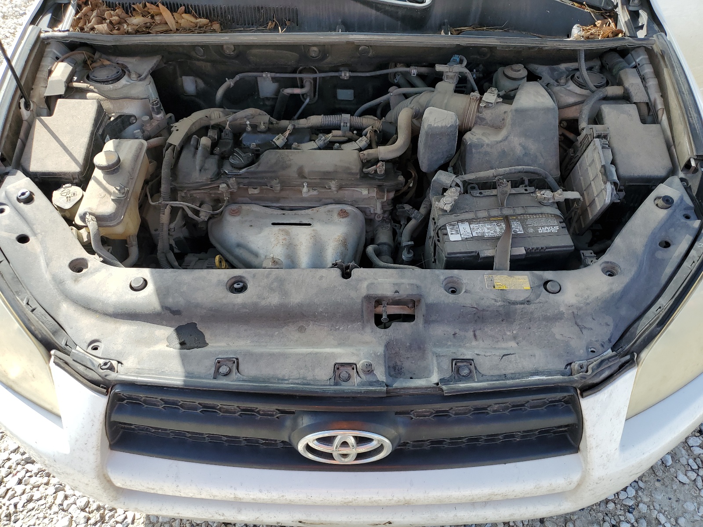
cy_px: 264
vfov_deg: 53.1
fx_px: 528
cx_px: 352
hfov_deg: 67.3
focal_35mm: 26
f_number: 1.5
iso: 50
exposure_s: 1/1250
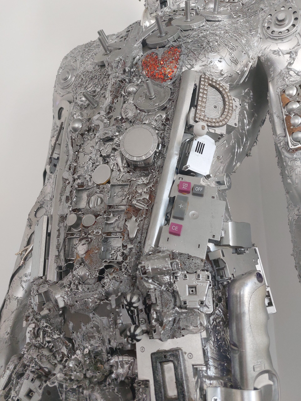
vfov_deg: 69.4
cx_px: 150
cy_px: 200
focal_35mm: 25
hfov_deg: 54.9
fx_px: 290
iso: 200
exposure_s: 1/100
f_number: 1.8
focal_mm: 5.23
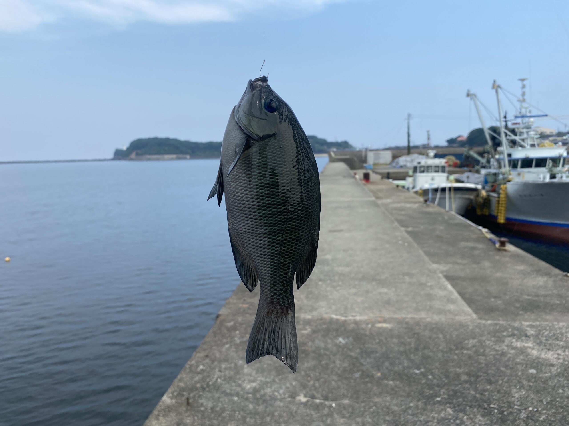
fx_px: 427
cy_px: 213
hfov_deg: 67.3
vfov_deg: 53.1
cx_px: 284
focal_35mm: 26
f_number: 1.8
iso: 32
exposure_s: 1/1629
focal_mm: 4.25
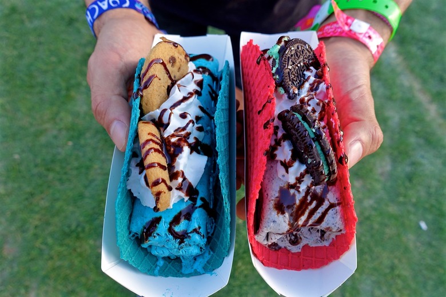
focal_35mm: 24
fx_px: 297
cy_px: 148
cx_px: 223
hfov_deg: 73.7
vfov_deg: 53.1
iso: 125
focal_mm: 8.8
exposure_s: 1/80
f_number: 3.5
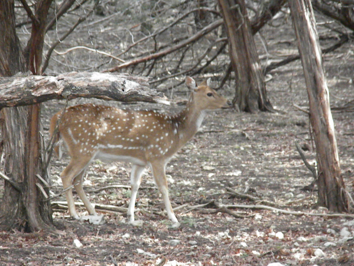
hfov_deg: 7.6
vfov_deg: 5.7
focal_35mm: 260
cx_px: 177
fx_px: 2659
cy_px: 133
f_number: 5.3
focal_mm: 46.2
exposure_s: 1/253
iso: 1112
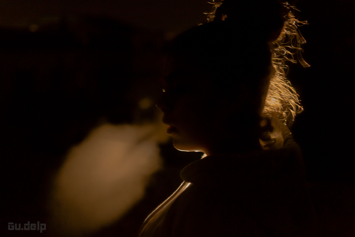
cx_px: 178
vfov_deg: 25.8
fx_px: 518
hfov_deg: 37.9
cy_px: 118
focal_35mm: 52
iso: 800
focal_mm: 35
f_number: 2
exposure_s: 1/5
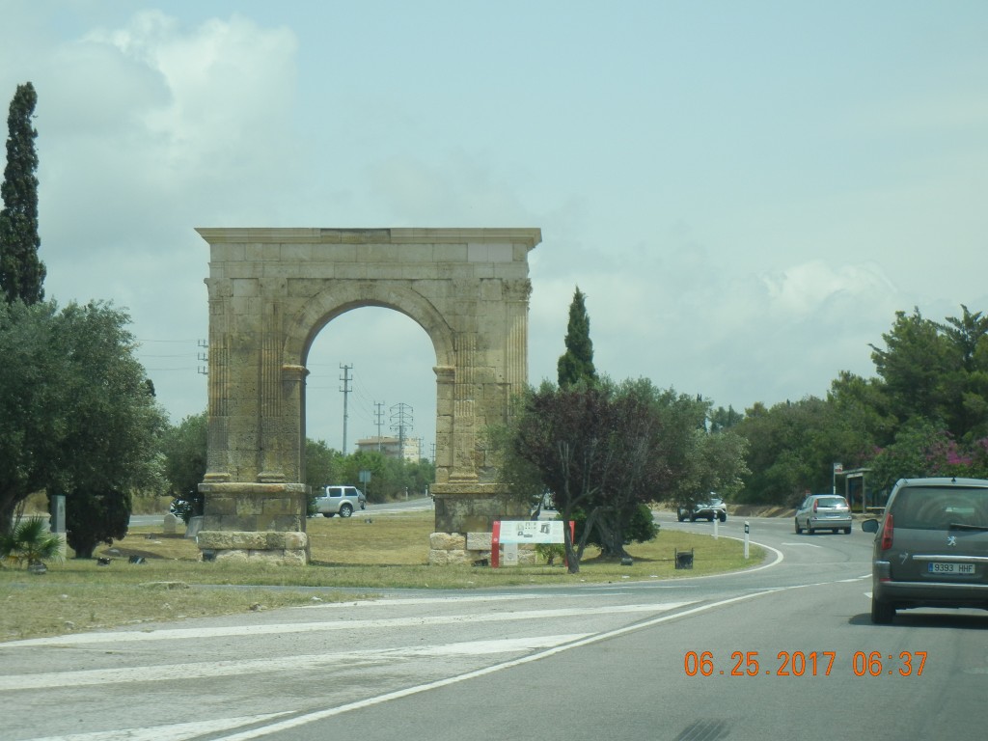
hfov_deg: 19.3
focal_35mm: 102
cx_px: 494
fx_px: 2911
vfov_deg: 14.5
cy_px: 370
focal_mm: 18.3
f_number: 9
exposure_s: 1/248
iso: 160
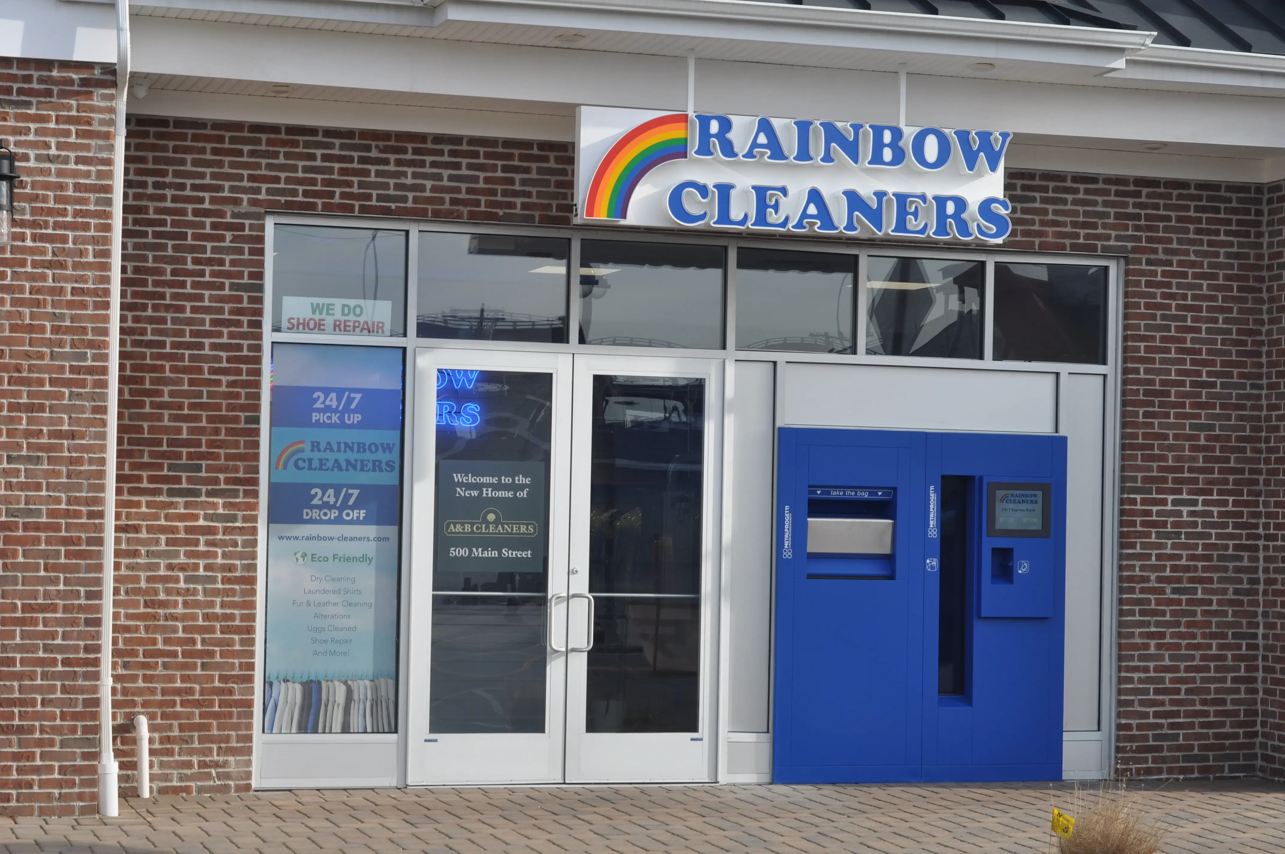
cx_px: 642
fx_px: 2674
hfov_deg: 27.0
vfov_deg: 18.1
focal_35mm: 75
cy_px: 427
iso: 200
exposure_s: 1/250
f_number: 8
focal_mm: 50
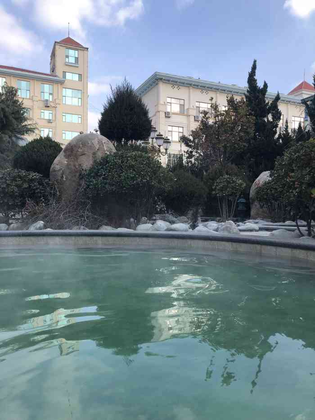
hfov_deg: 49.8
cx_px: 158
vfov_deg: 63.4
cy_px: 210
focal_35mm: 28
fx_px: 340
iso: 20
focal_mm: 3.99
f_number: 1.8
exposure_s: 1/631
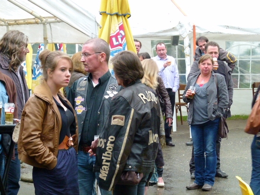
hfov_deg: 14.9
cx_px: 130
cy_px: 98
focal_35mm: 132
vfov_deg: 11.2
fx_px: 991
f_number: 3.6
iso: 320
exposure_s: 1/80
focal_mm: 23.7
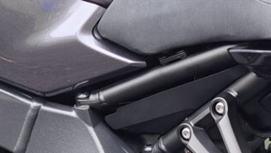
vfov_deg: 7.8
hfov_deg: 13.7
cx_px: 232
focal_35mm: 156
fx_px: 1122
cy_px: 117
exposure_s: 1/180
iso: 125
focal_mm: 5.4
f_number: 1.8
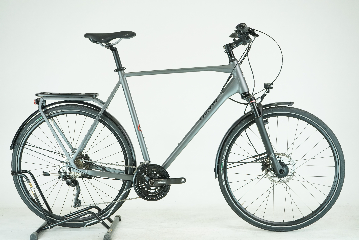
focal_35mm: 54
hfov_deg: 36.9
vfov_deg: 25.1
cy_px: 120
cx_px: 180
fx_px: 538
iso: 1600
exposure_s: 1/200
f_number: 5.6
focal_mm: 54
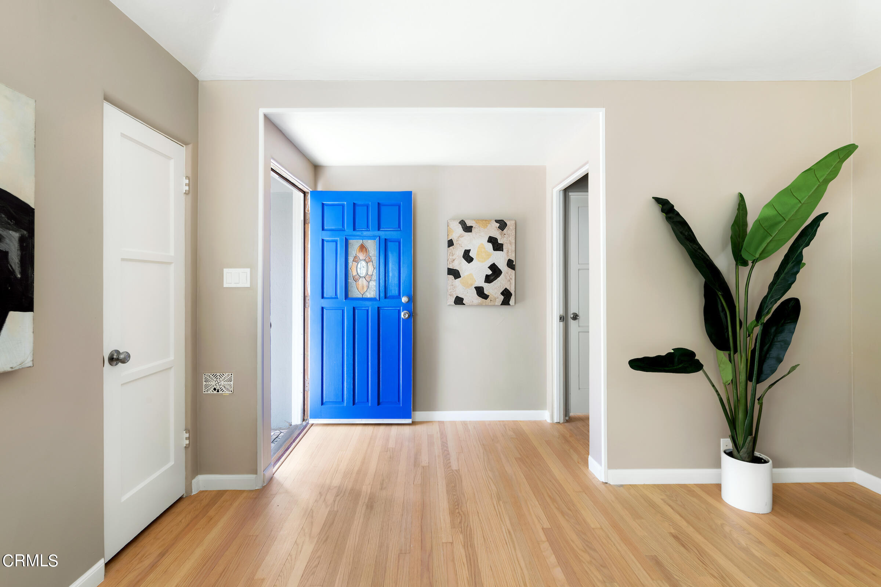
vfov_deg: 73.7
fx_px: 392
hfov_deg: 96.7
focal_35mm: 16
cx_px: 440
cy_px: 294
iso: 64
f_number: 10
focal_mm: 16
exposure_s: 1/1.25
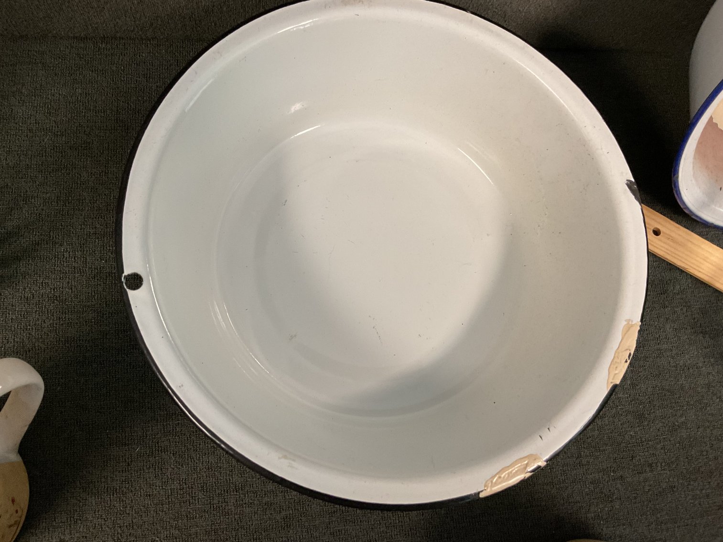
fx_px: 606
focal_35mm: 29
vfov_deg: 48.2
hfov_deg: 61.7
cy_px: 271
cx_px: 362
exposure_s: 1/60
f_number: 1.8
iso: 125
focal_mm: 3
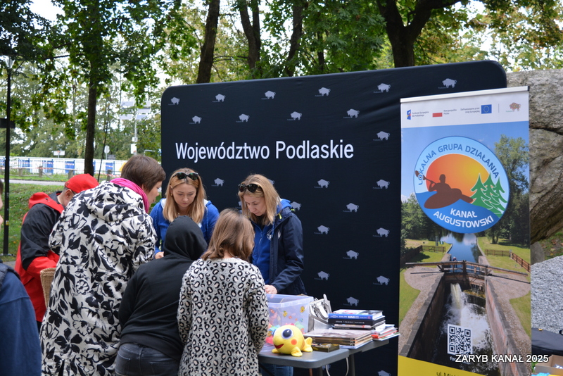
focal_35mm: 51
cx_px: 282
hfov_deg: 38.9
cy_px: 188
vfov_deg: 26.5
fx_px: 798
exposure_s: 1/125
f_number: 5.6
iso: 400
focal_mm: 34
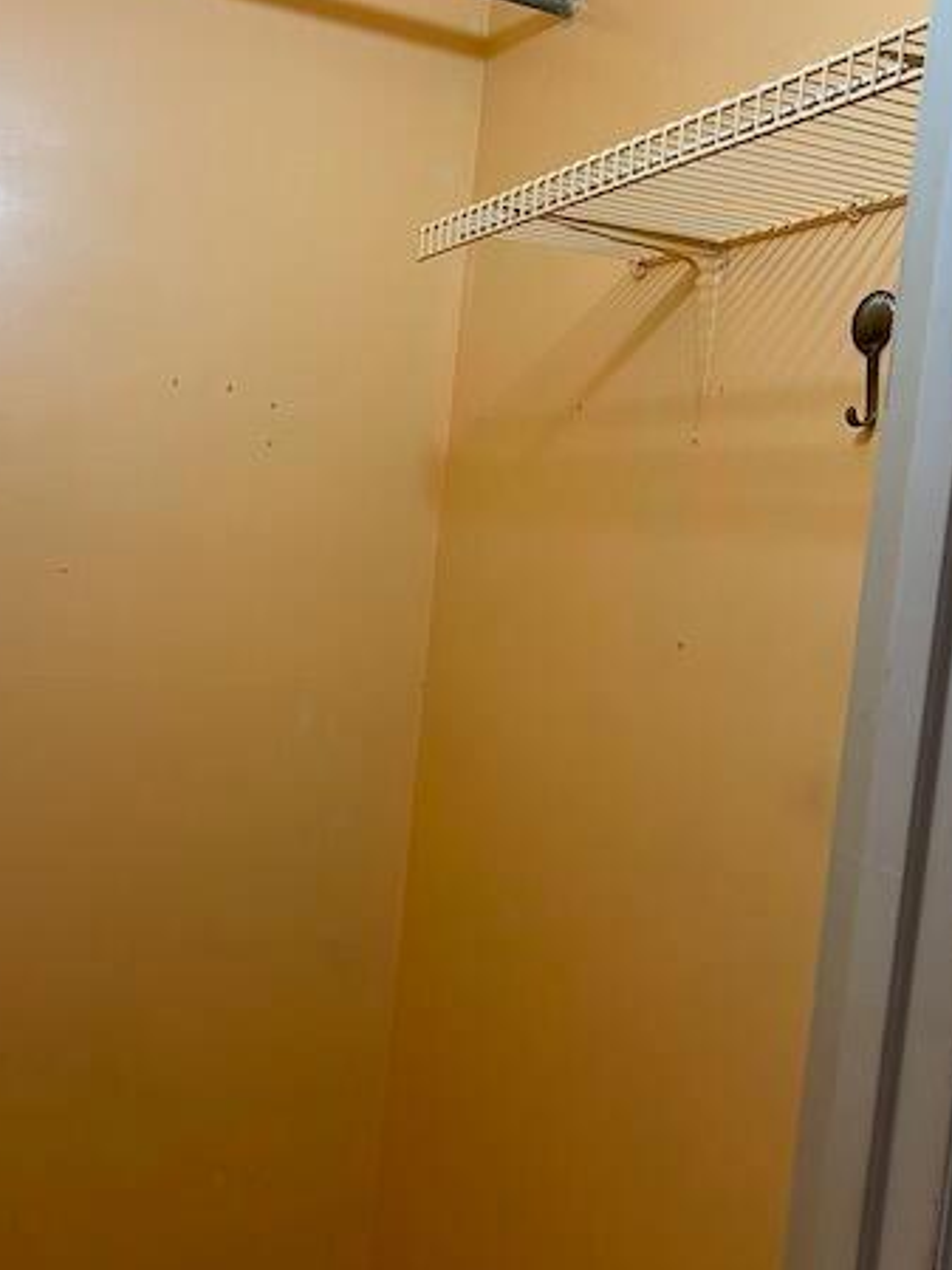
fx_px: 1358
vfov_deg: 50.2
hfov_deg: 38.5
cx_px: 407
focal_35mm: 37
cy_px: 646
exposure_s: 1/60
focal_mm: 5.7
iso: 100
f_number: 1.5
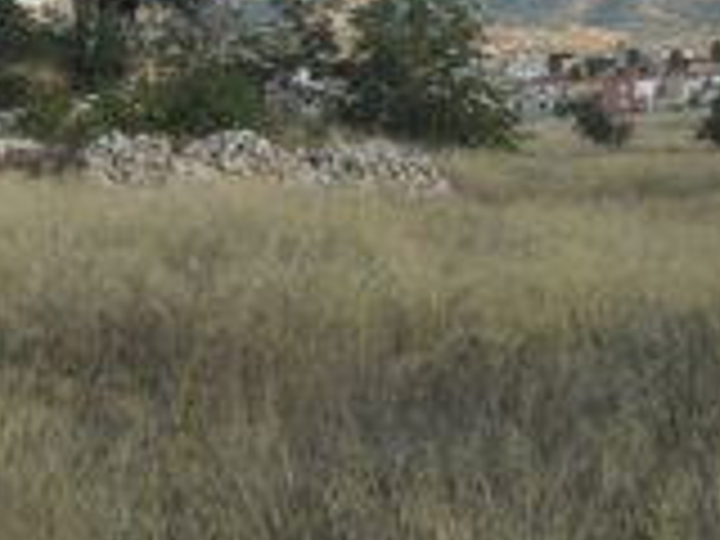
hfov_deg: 19.7
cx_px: 158
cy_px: 36
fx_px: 2059
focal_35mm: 99
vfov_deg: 14.8
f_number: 3.4
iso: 64
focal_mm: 7.9
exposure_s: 1/100
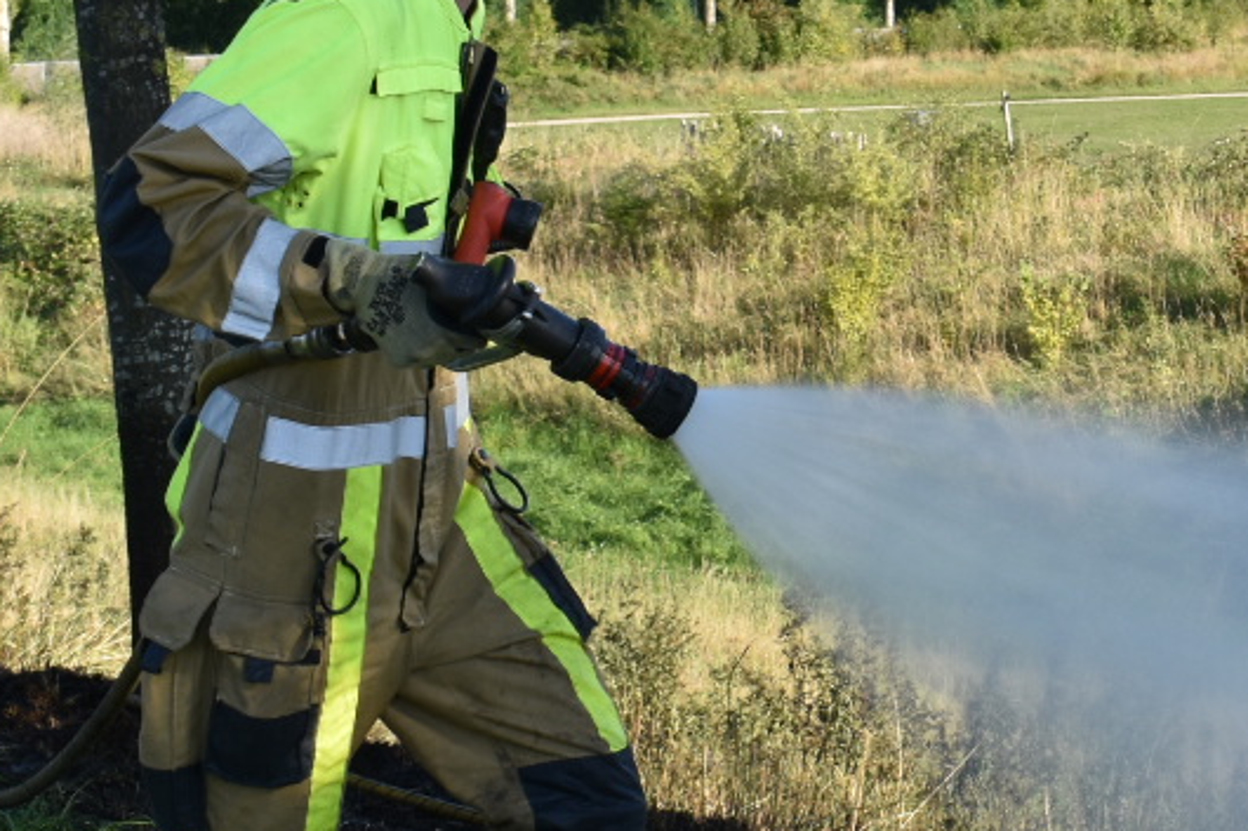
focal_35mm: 110
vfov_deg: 12.4
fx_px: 3812
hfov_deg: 17.9
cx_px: 1382
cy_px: 344
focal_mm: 24
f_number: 8
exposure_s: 1/250
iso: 200
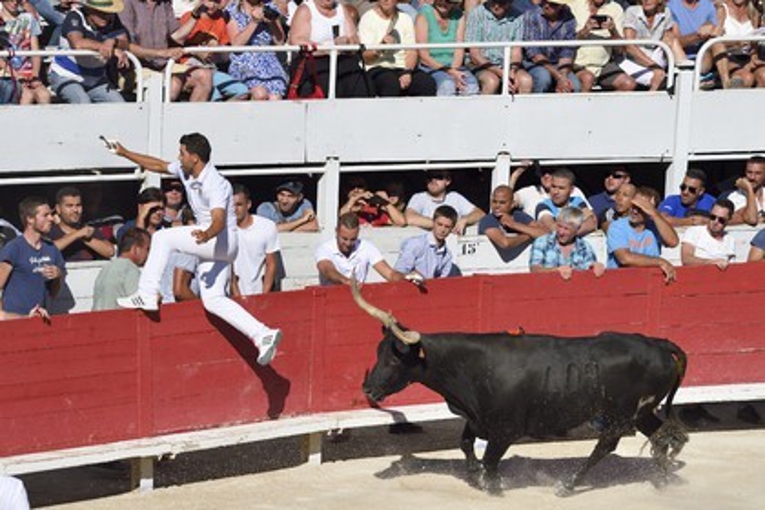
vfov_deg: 6.9
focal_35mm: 200
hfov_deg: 10.3
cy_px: 255
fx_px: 4250
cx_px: 382
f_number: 8
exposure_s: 1/800
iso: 200
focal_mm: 200
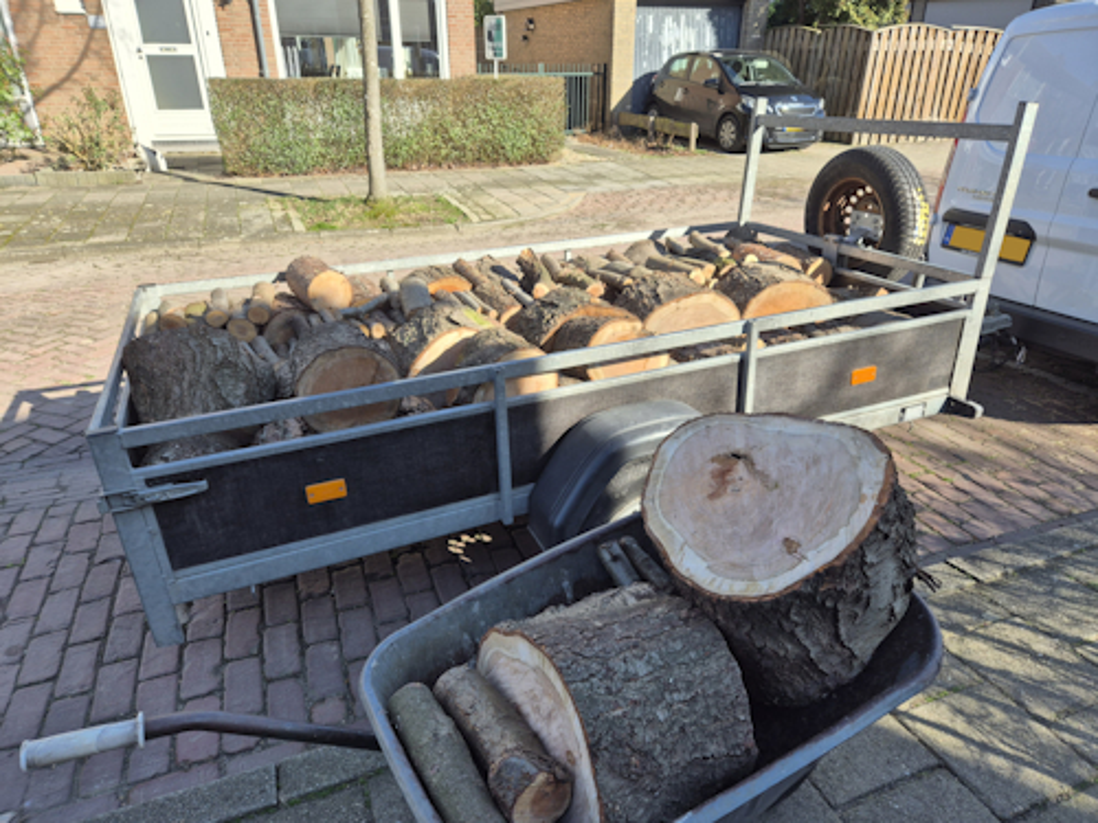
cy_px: 412
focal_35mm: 23
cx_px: 549
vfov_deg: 58.9
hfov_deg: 73.9
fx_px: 730
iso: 25
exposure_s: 1/802
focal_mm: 5.4
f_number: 1.8
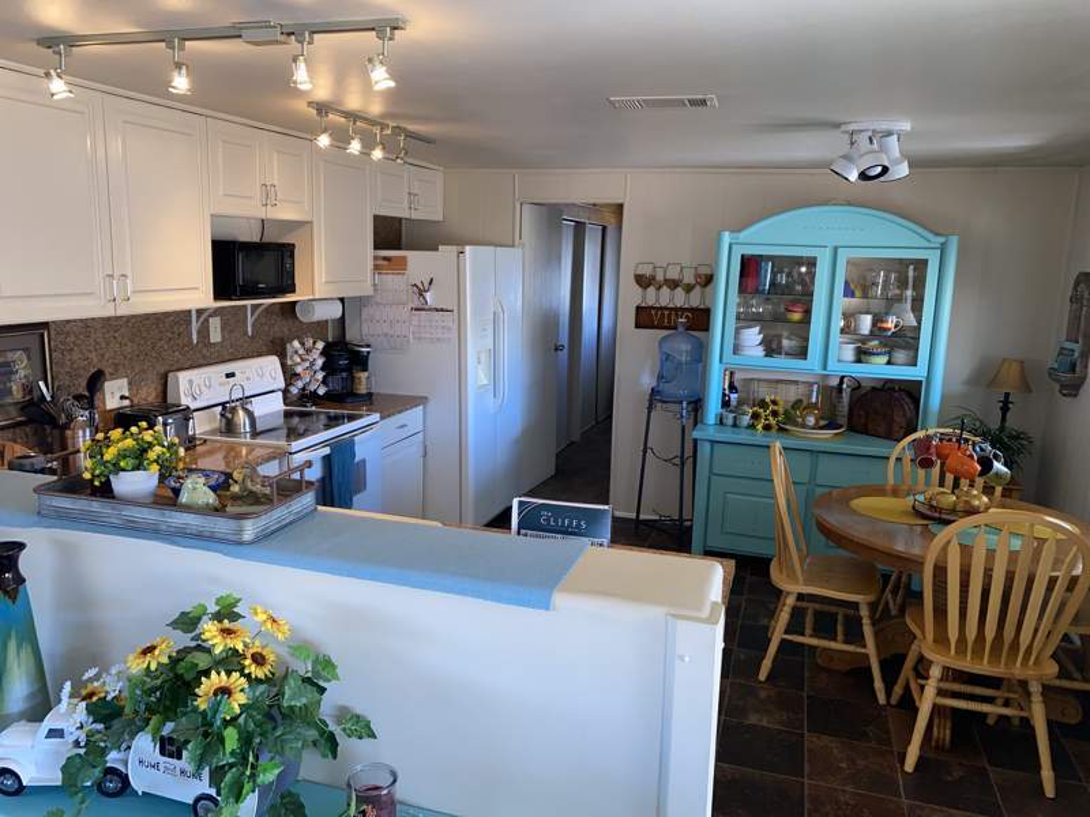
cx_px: 545
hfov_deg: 67.3
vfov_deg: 53.1
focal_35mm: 26
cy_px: 408
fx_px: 819
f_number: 1.8
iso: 40
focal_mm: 4.25
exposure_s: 1/51
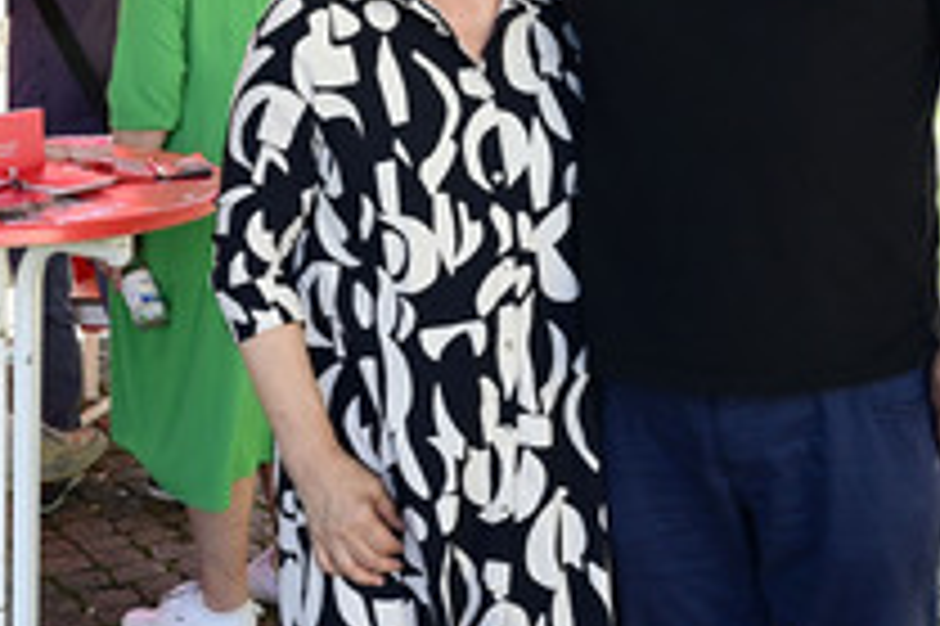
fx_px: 1748
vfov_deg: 19.8
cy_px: 36
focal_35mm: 67
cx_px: 591
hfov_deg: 30.0
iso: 500
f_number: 7.1
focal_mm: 31
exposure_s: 1/160
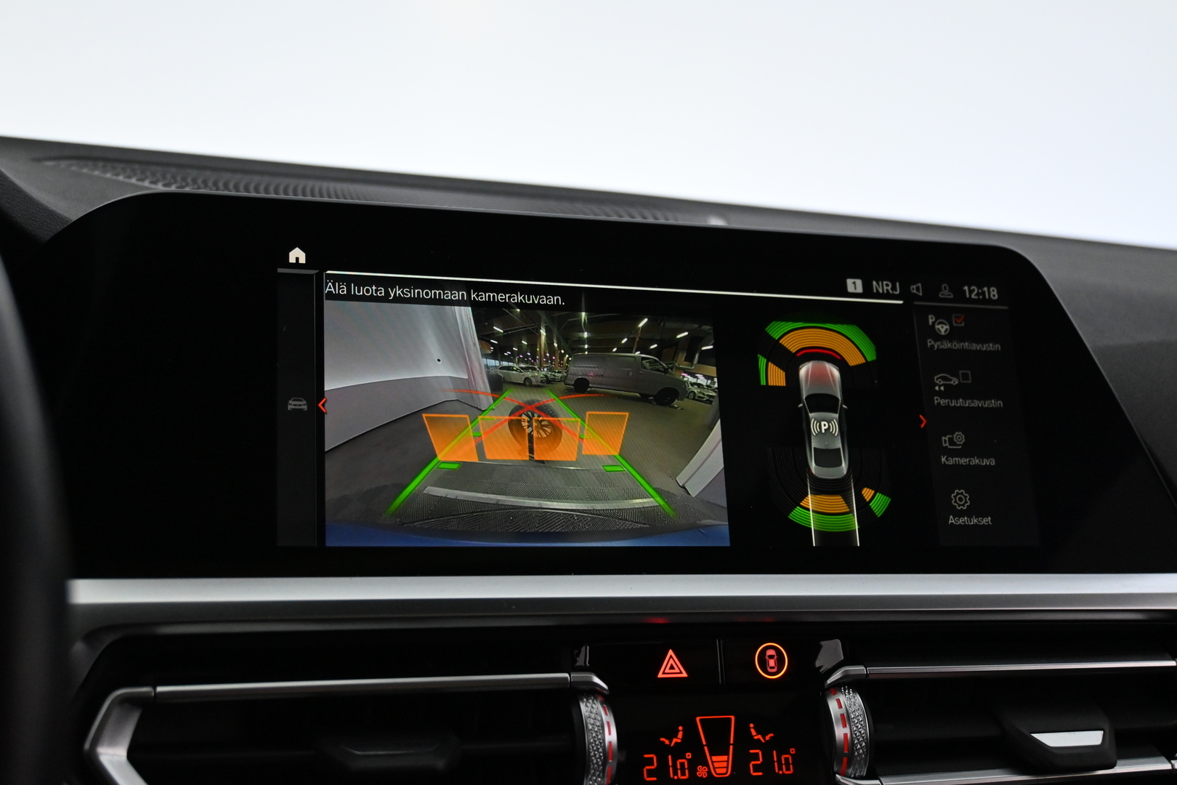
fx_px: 1422
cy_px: 392
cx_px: 588
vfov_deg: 30.8
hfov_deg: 45.0
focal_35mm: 44
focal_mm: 29
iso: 2500
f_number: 4.8
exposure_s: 1/50
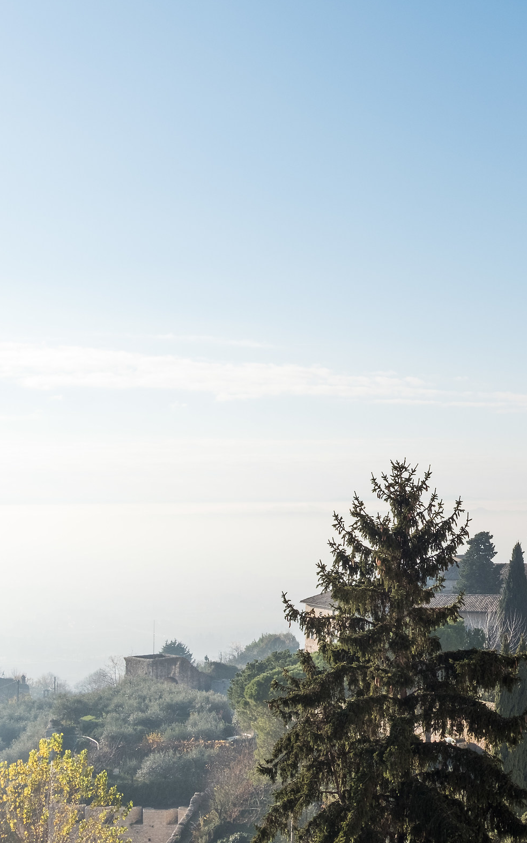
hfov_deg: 22.1
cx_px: 556
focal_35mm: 56
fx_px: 1286
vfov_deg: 36.3
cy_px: 423
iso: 400
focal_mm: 24.3
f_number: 13
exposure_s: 1/200
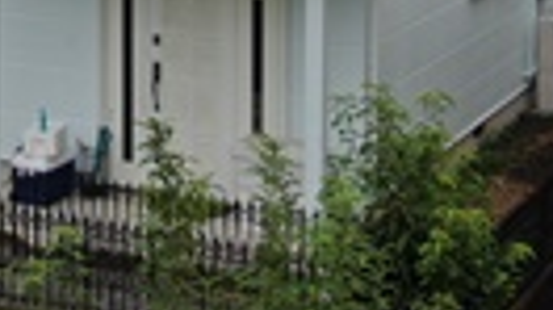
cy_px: -155
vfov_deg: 10.6
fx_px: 1612
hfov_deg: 19.2
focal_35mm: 110
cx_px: 88
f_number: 3.4
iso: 100
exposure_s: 1/240
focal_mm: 6.48
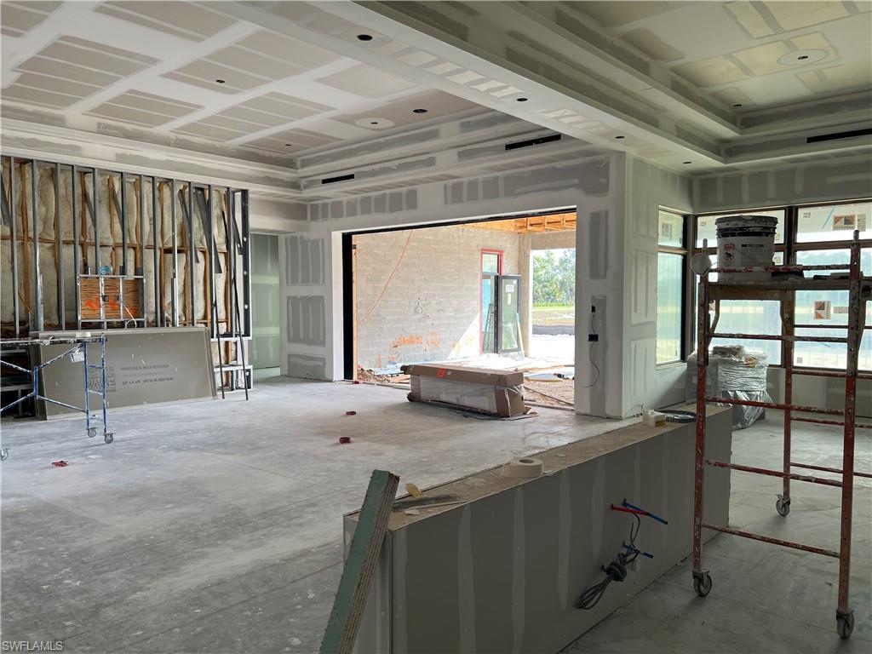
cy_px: 327
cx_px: 436
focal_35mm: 26
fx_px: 655
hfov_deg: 67.3
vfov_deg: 53.1
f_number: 1.5
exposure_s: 1/270
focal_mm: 5.7
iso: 40
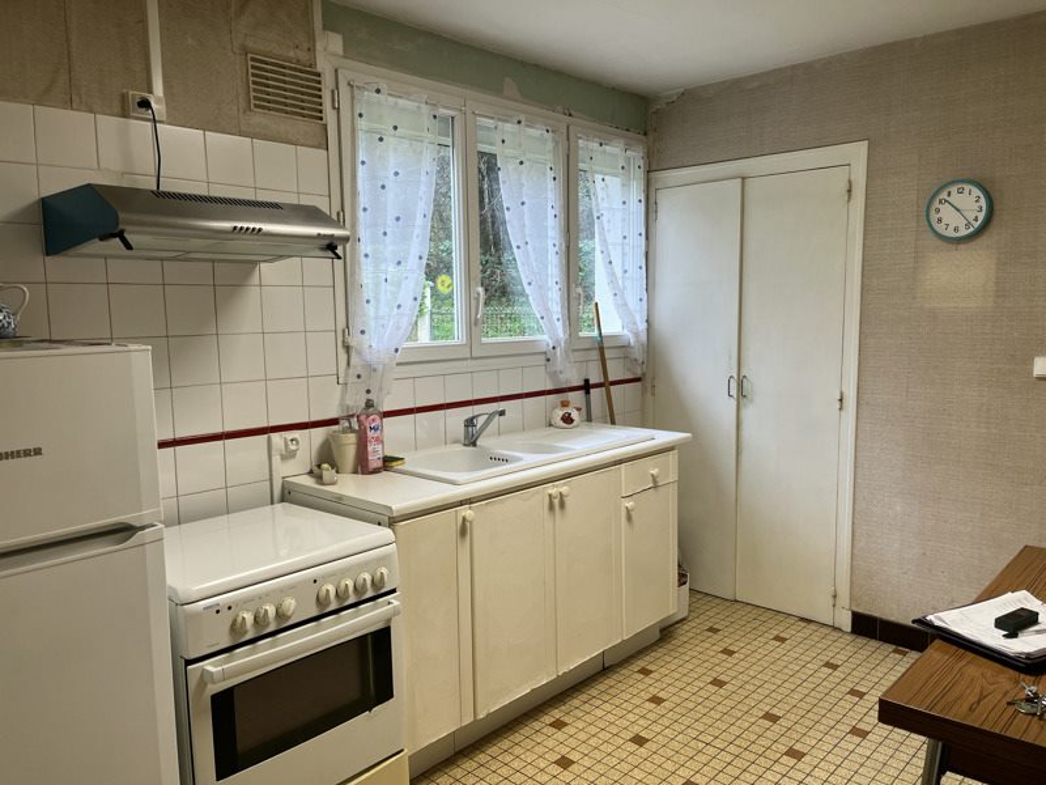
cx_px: 523
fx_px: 786
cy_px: 392
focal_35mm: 26
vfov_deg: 53.1
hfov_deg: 67.3
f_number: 1.6
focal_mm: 5.1
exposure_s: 1/100
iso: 64
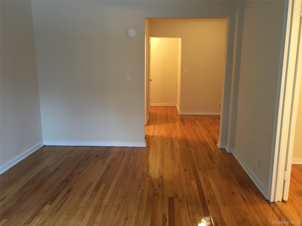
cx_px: 151
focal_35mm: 29
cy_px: 113
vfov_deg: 48.2
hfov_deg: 61.7
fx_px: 253
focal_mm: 4.15
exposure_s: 1/17
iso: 200
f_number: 2.2
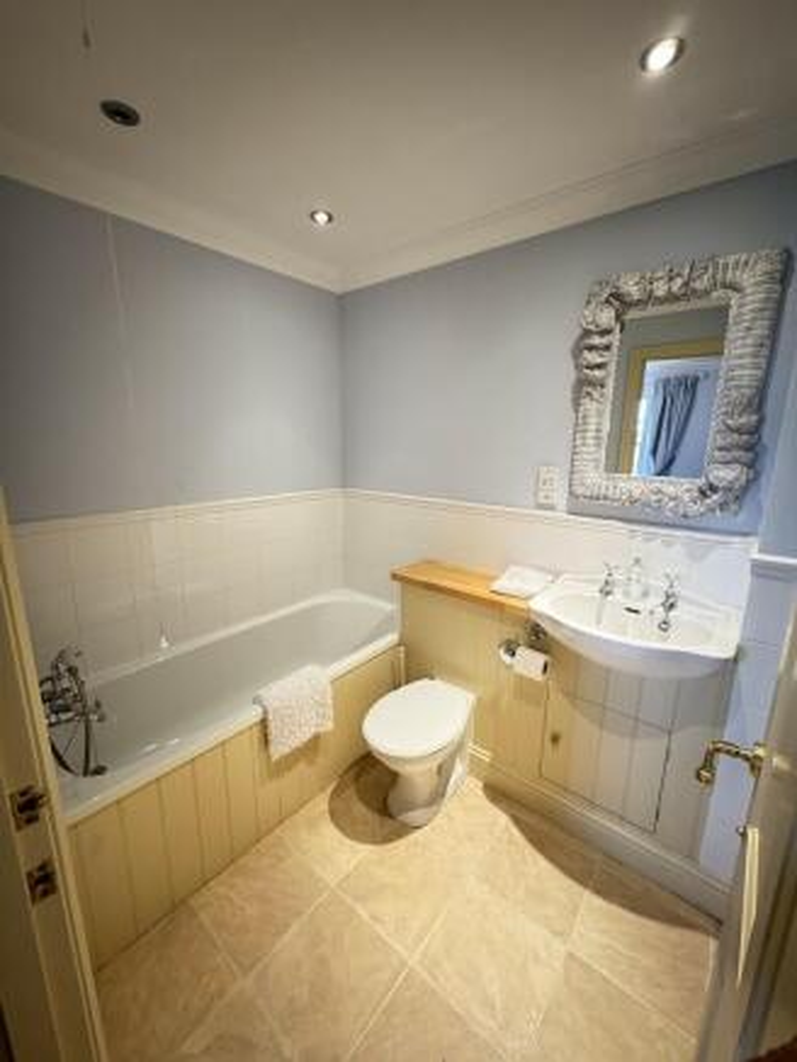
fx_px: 430
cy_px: 531
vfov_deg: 102.0
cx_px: 398
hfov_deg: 85.7
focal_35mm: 14
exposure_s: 1/50
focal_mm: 2.22
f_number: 2.2
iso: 500
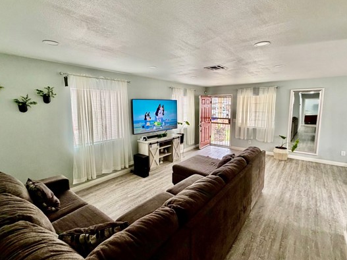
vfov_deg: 74.7
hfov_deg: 91.0
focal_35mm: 17
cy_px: 124
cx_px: 174
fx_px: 170
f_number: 2.2
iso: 250
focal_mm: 2.22
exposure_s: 1/60
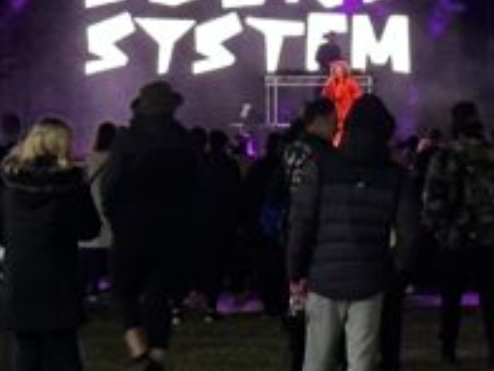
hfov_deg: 7.9
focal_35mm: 251
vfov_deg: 5.9
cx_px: 338
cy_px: -154
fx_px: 3582
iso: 250
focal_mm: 6.86
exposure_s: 1/38
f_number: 1.78
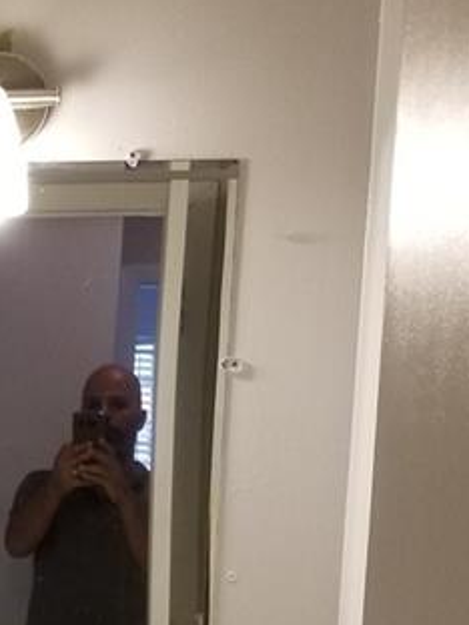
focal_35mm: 100
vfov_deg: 19.0
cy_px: 647
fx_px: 1806
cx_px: -257
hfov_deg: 13.8
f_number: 1.7
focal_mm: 4.3
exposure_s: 1/60
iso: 125
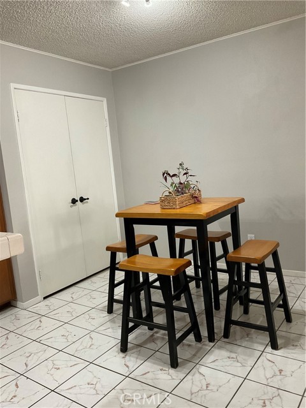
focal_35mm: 29
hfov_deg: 48.2
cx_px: 153
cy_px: 204
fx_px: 342
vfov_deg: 61.7
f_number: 1.8
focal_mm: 3
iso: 125
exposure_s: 1/60
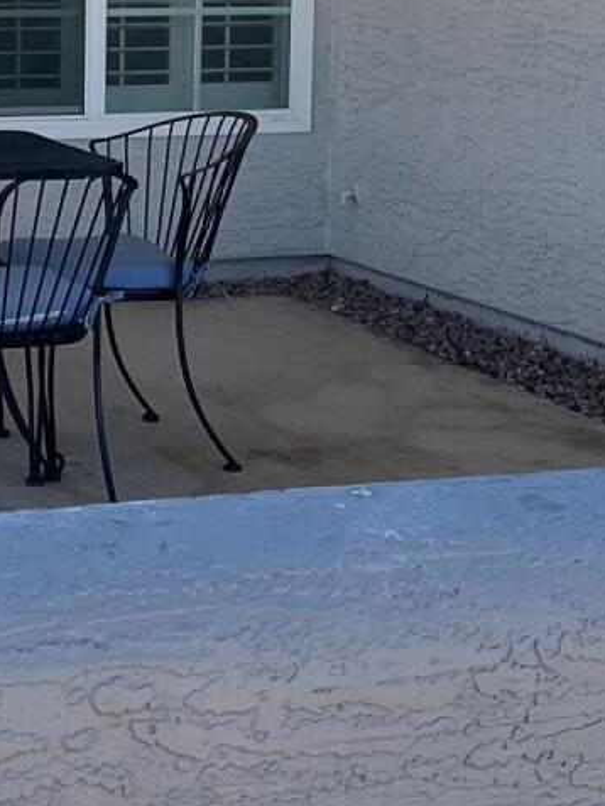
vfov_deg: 17.9
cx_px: -10
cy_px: 203
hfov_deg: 13.4
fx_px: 2539
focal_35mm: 109
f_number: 1.6
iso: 50
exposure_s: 1/1106
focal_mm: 5.1
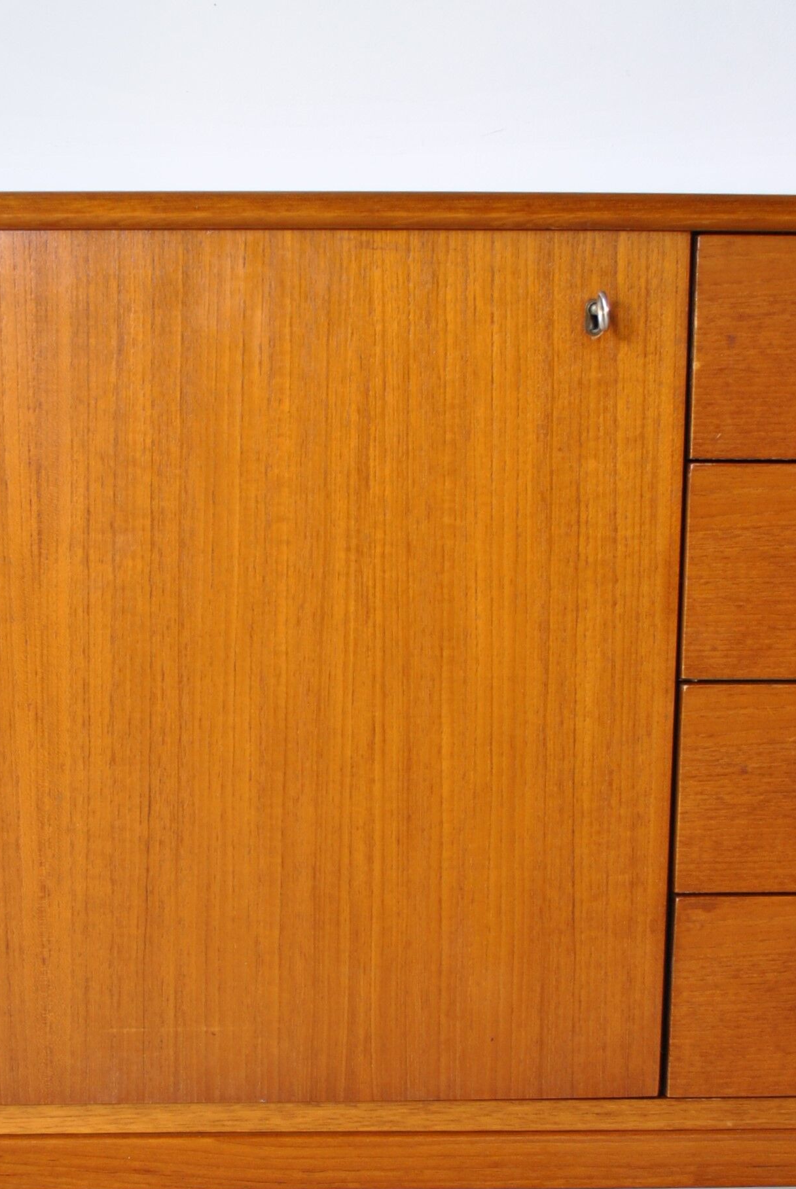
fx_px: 2216
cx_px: 256
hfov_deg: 20.3
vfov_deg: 29.8
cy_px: 809
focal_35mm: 67
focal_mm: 22
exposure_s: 1/80
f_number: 4
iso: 200
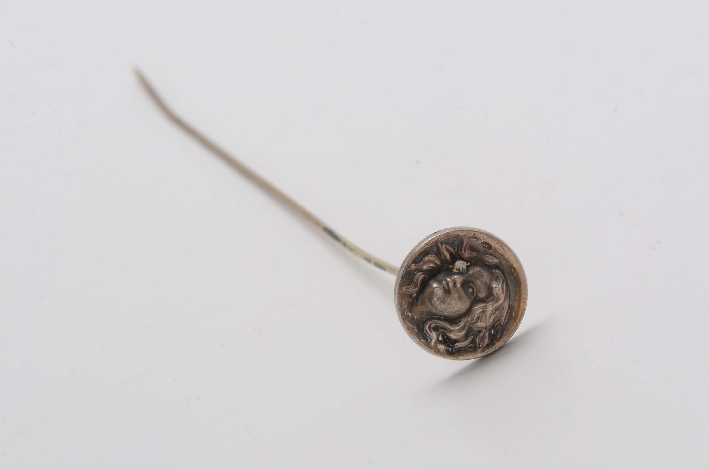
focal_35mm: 128
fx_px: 2506
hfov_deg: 16.1
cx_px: 354
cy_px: 235
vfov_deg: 10.7
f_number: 18
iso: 200
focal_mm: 85
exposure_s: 1/125
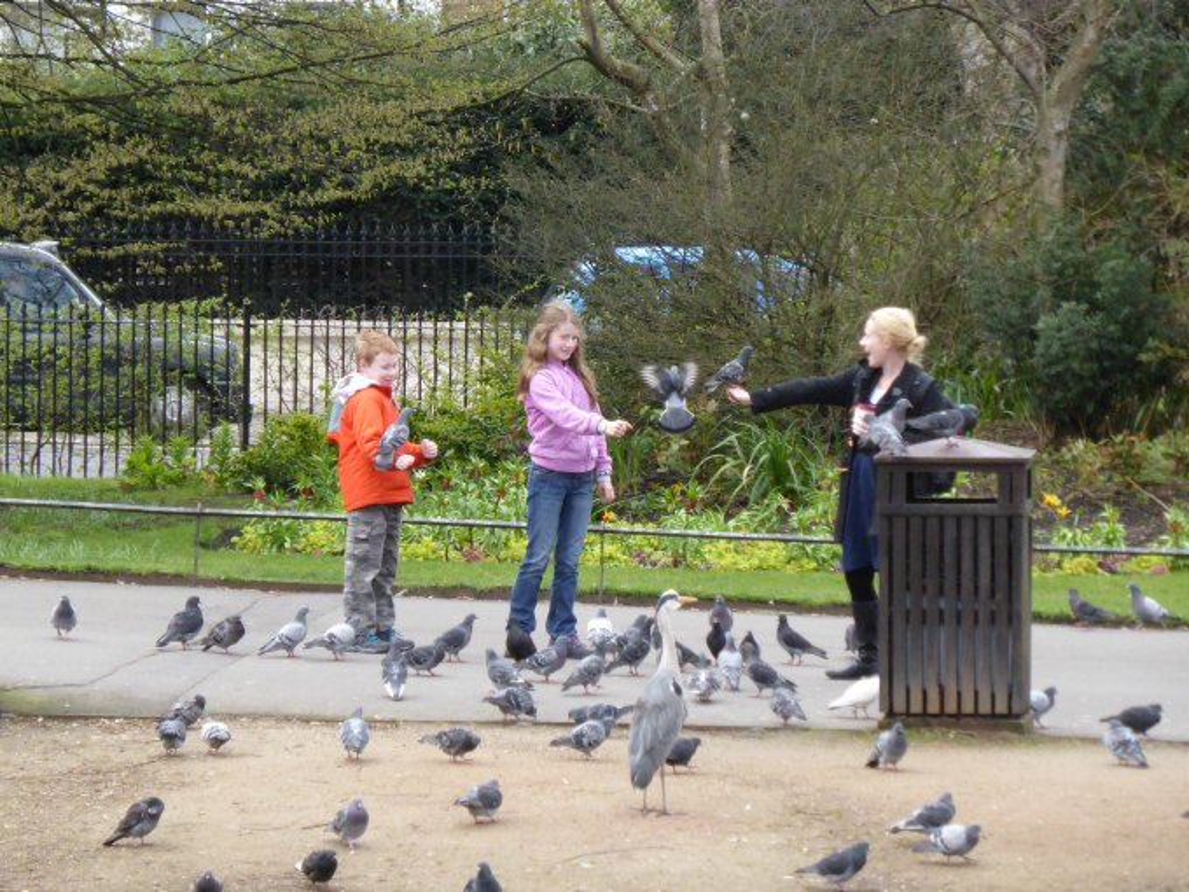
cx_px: 594
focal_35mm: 274
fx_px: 9411
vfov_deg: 5.4
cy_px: 446
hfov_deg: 7.2
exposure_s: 1/320
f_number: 5.7
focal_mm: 44.4
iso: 400
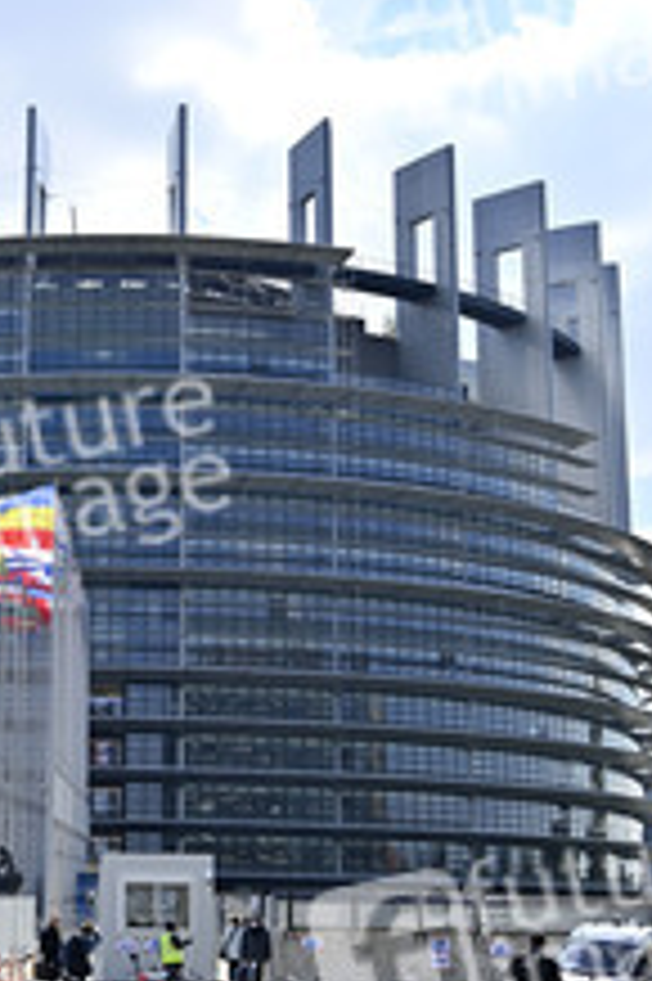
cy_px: 711
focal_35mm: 58
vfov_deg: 34.0
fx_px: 1576
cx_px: 130
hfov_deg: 23.0
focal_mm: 31.5
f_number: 4
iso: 80
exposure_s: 1/1000
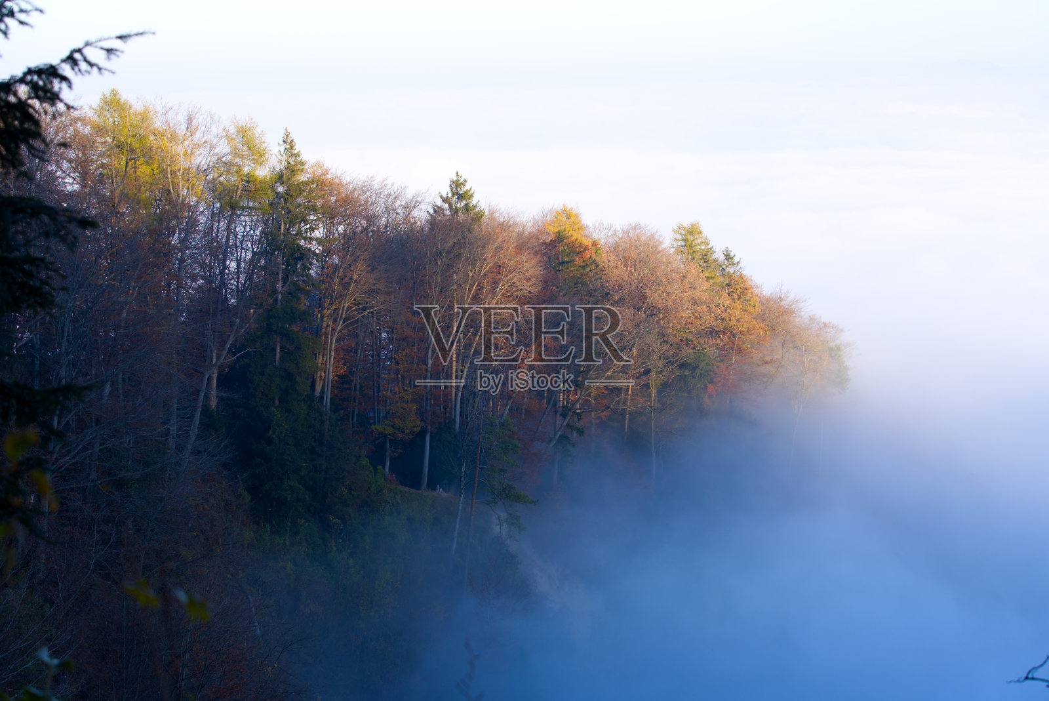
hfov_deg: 28.8
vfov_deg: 19.5
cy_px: 350
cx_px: 524
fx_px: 2041
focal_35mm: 70
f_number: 4.5
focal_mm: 70
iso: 100
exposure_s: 1/200
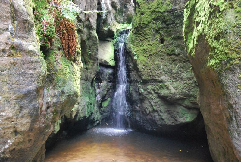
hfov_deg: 46.3
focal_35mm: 42
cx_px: 120
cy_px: 81
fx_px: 282
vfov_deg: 32.0
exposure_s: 1/25
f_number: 4.2
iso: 1600
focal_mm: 28
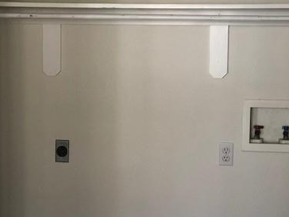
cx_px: 148
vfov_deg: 15.4
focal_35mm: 96
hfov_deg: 20.4
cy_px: 150
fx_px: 801
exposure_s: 1/30
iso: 160
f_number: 2.8
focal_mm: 6.6
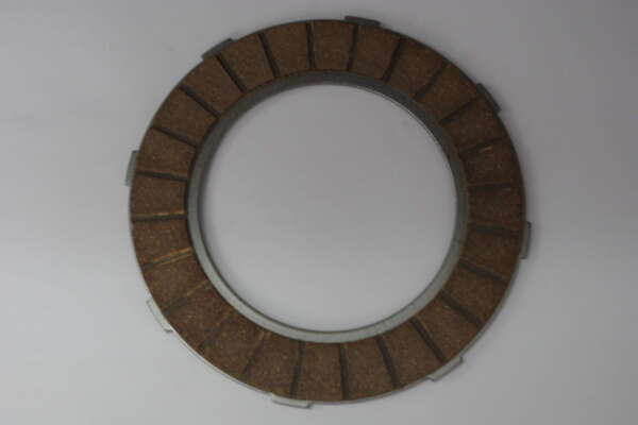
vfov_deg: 21.2
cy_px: 212
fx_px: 1134
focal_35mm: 64
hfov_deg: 31.4
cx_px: 319
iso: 800
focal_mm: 42.5
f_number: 6.7
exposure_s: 1/20
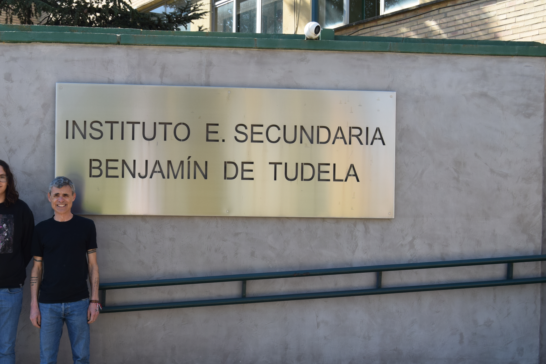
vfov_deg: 27.5
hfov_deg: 40.1
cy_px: 213
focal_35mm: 49
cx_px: 208
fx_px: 743
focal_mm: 26
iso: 360
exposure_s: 1/250
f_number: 8
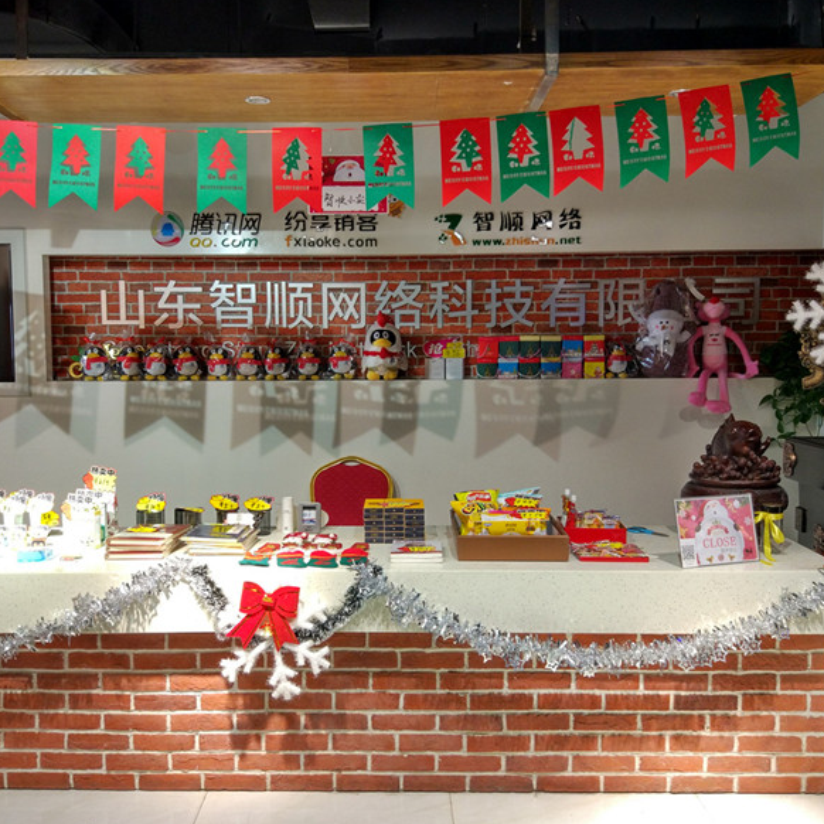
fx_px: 916
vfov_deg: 48.4
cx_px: 368
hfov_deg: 48.4
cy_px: 416
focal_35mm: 34
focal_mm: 4.26
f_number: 2
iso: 286
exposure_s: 1/33
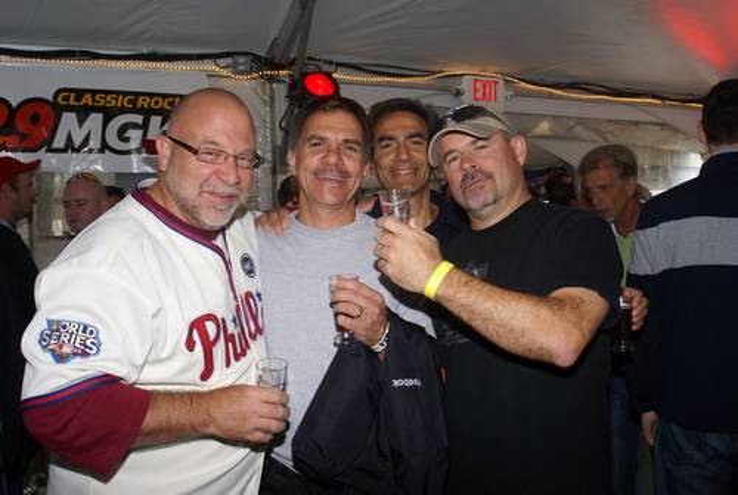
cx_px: 369
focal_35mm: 36
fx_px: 739
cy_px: 248
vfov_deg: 37.0
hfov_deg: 53.1
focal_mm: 24
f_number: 8
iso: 400
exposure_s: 1/60
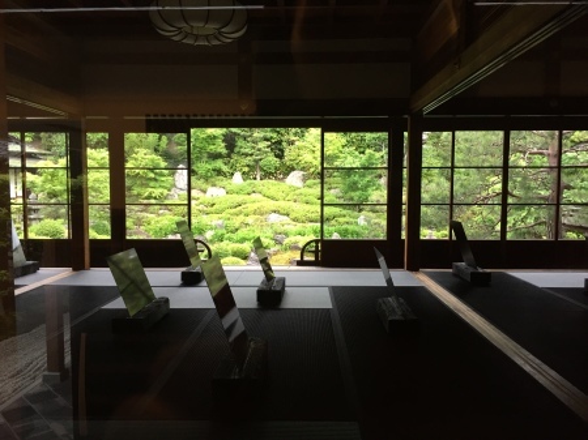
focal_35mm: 29
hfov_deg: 61.7
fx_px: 492
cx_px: 294
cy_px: 220
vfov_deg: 48.2
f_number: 2.2
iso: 160
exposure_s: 1/30
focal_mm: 4.15
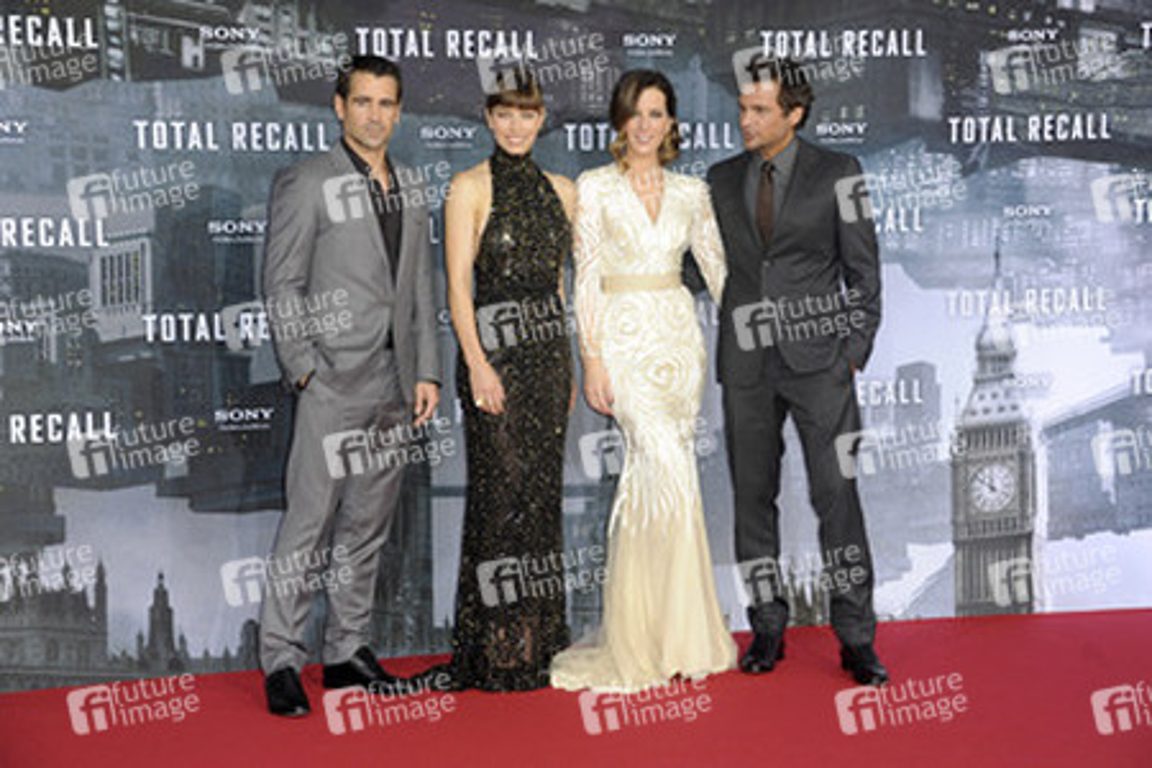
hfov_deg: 24.8
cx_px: 576
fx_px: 2624
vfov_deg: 16.7
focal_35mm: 82
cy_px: 384
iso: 800
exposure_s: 1/160
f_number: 6.3
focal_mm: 82
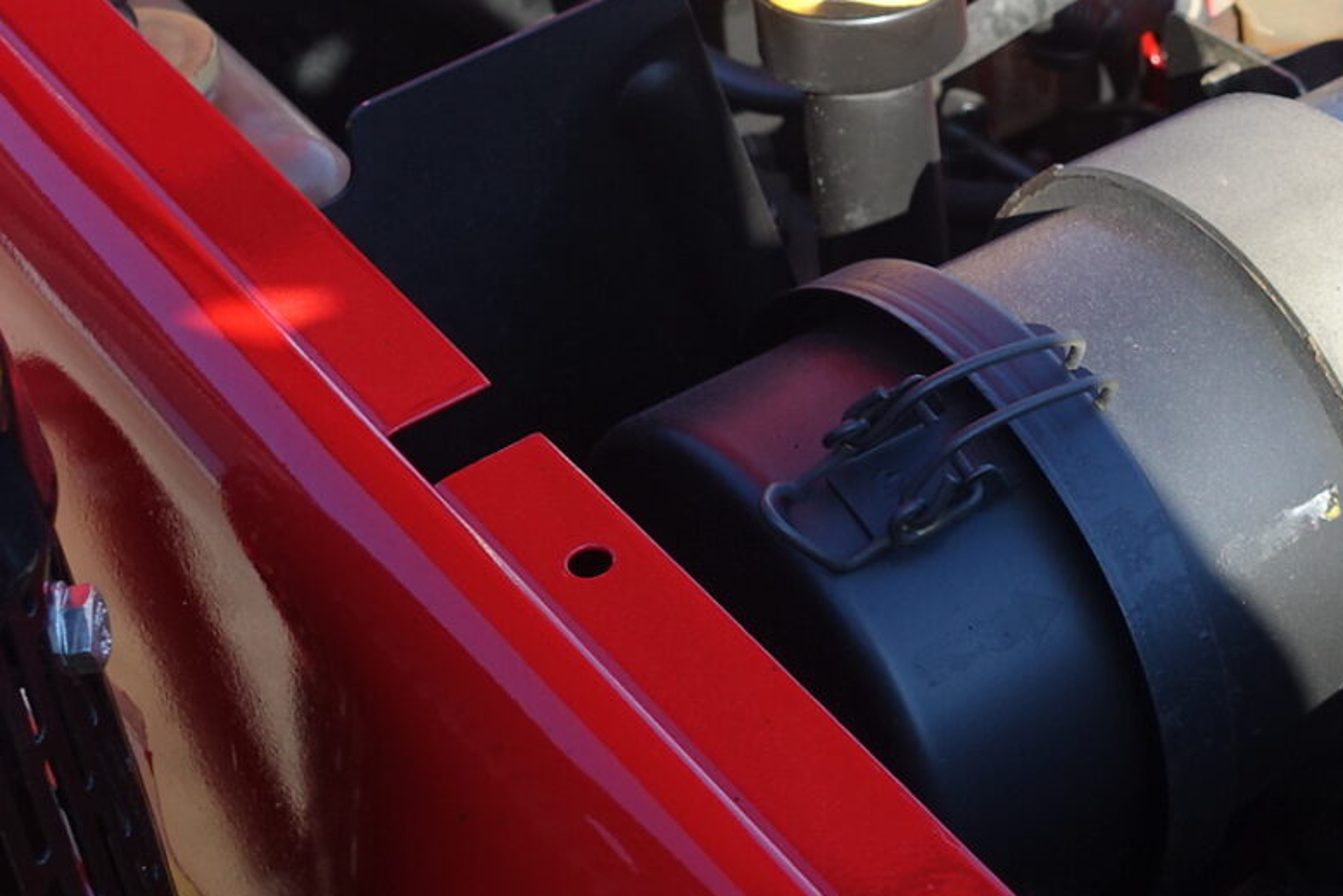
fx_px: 2947
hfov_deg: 25.1
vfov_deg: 17.2
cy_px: 310
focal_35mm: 79
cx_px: 1146
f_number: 4
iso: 125
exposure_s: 1/250
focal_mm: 8.8
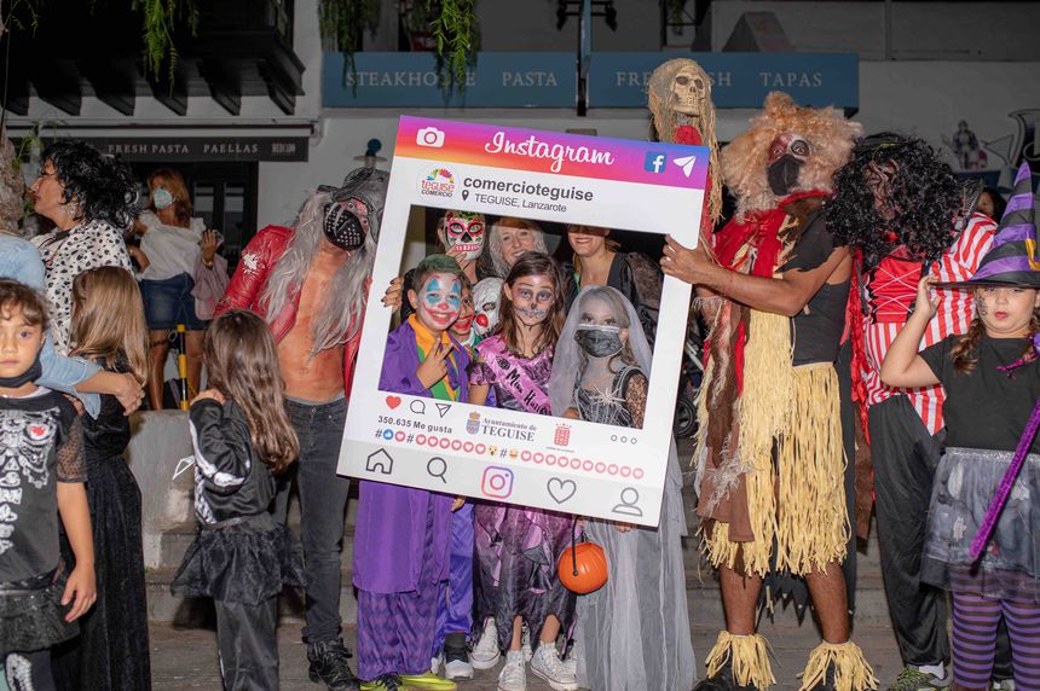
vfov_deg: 37.8
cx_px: 520
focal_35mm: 35
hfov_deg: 54.5
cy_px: 346
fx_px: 1010
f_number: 3.2
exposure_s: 1/200
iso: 100
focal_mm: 35
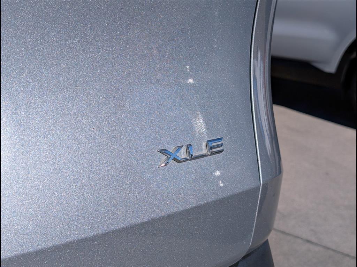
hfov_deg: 38.9
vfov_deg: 29.7
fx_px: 505
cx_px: 178
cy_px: 134
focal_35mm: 49
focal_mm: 6.9
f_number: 1.68
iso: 26
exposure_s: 1/5000
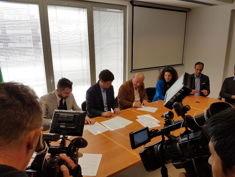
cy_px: 88
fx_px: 177
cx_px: 118
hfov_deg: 67.3
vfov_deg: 53.1
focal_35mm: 26
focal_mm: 4.2
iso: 40
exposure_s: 1/263
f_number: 1.7
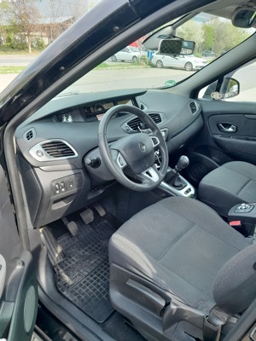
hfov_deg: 51.4
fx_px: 266
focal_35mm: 27
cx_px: 128
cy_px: 170
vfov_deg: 65.3
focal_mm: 4
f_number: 1.8
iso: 40
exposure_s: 1/50
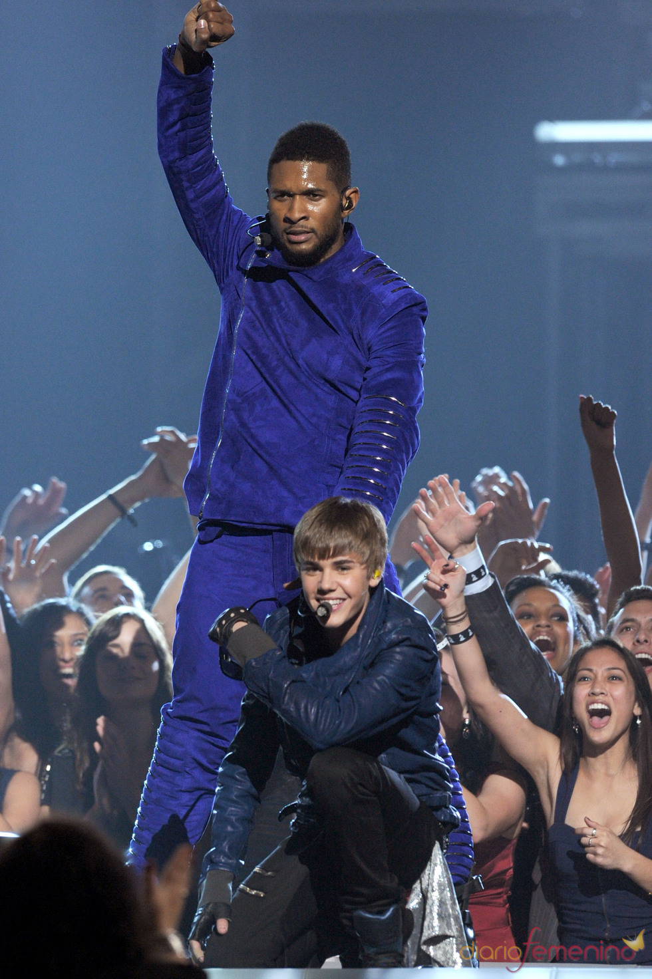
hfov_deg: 3.4
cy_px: 490
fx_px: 10876
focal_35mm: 400
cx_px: 326
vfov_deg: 5.2
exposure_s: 1/320
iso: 2500
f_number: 5
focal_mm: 400
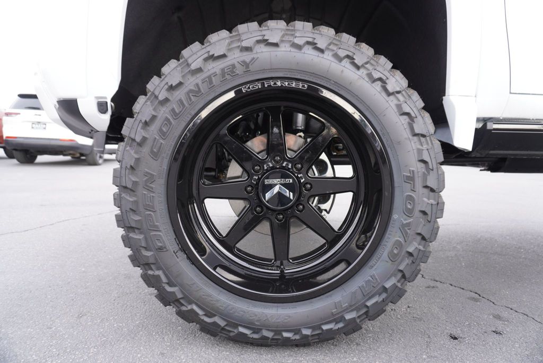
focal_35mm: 24
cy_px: 182
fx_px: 362
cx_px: 272
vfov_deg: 53.2
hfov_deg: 73.7
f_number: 4
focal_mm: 16
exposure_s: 1/60
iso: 125
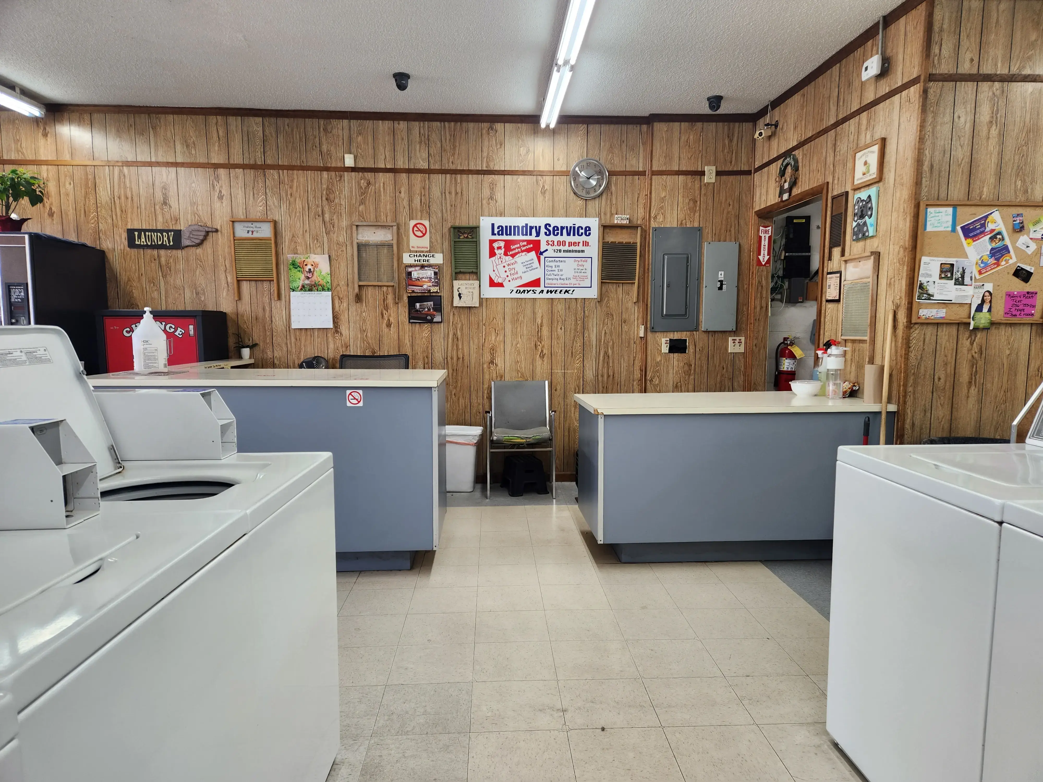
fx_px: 693
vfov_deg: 58.9
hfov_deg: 73.9
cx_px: 522
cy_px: 391
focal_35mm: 23
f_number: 1.8
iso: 80
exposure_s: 1/120
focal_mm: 5.4
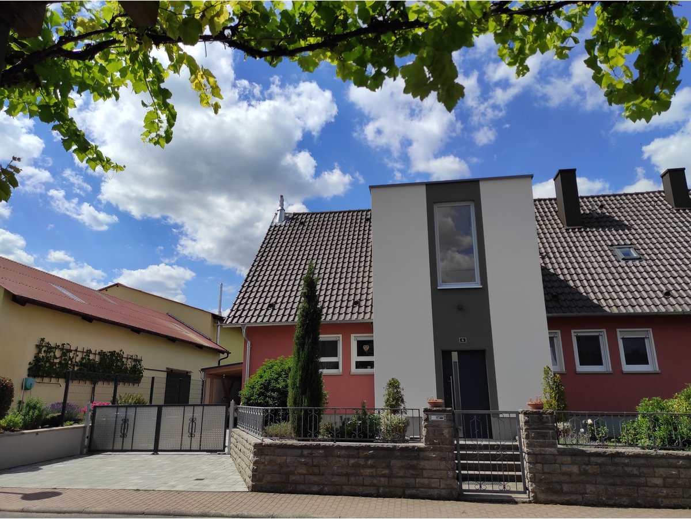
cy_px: 260
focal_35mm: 25
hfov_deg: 69.4
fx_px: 499
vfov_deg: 54.9
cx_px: 346
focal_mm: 5.43
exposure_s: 1/3125
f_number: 1.89
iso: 100
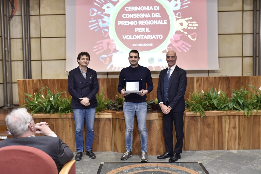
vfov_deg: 37.9
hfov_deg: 54.4
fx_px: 254
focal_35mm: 35
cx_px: 130
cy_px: 87
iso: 2000
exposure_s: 1/125
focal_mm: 35
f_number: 2.8
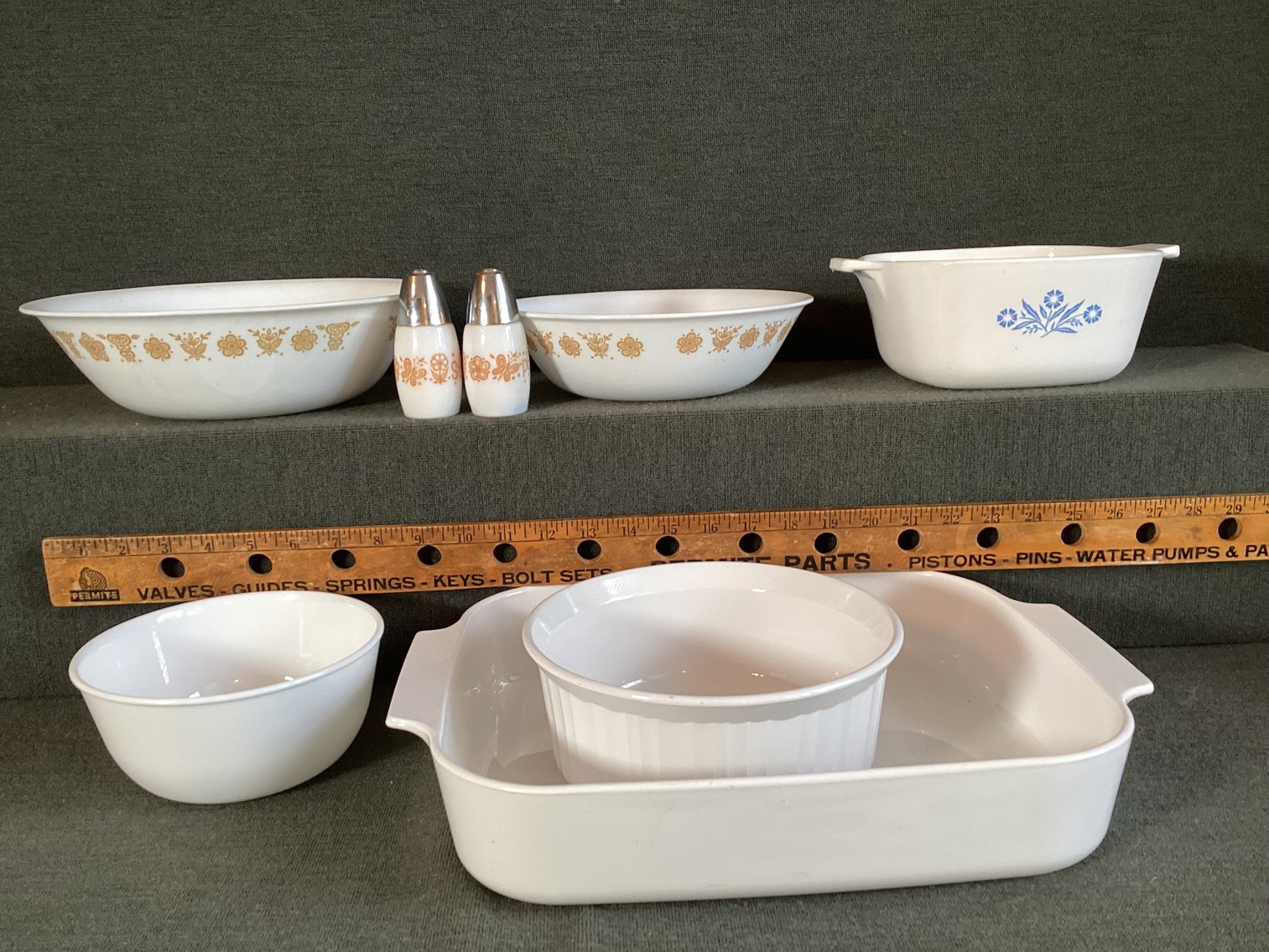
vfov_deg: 45.4
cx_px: 634
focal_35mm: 31
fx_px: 1137
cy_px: 476
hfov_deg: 58.3
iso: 125
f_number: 2.4
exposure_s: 1/60
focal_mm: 3.3
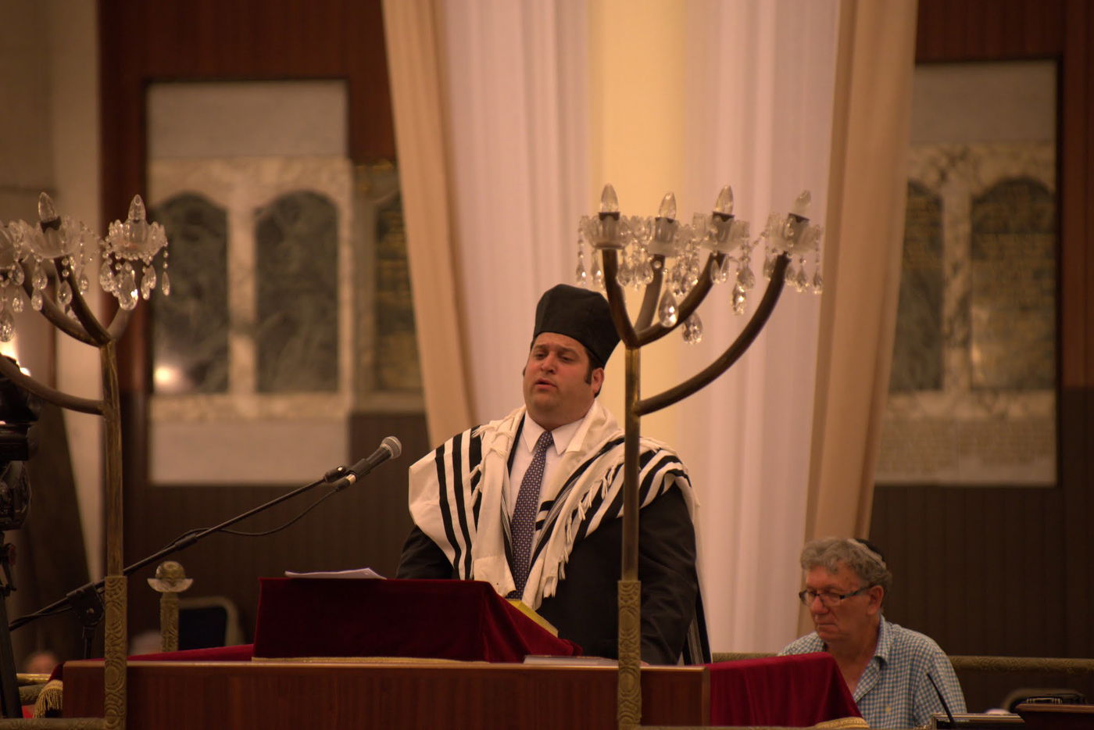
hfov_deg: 10.2
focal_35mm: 202
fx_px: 6139
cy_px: 365
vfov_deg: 6.8
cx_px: 547
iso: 800
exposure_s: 1/125
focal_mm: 135
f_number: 2.8
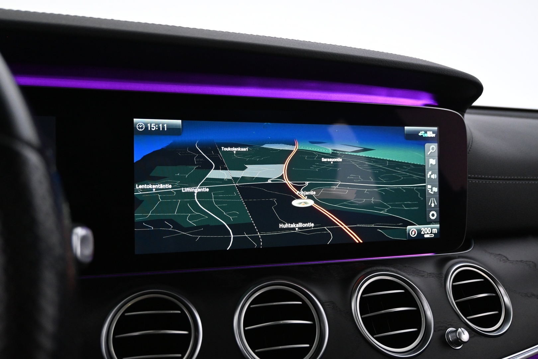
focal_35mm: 31
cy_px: 180
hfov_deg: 60.7
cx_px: 269
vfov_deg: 42.6
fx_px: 460
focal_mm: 20.5
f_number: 3.8
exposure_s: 1/30
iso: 2200
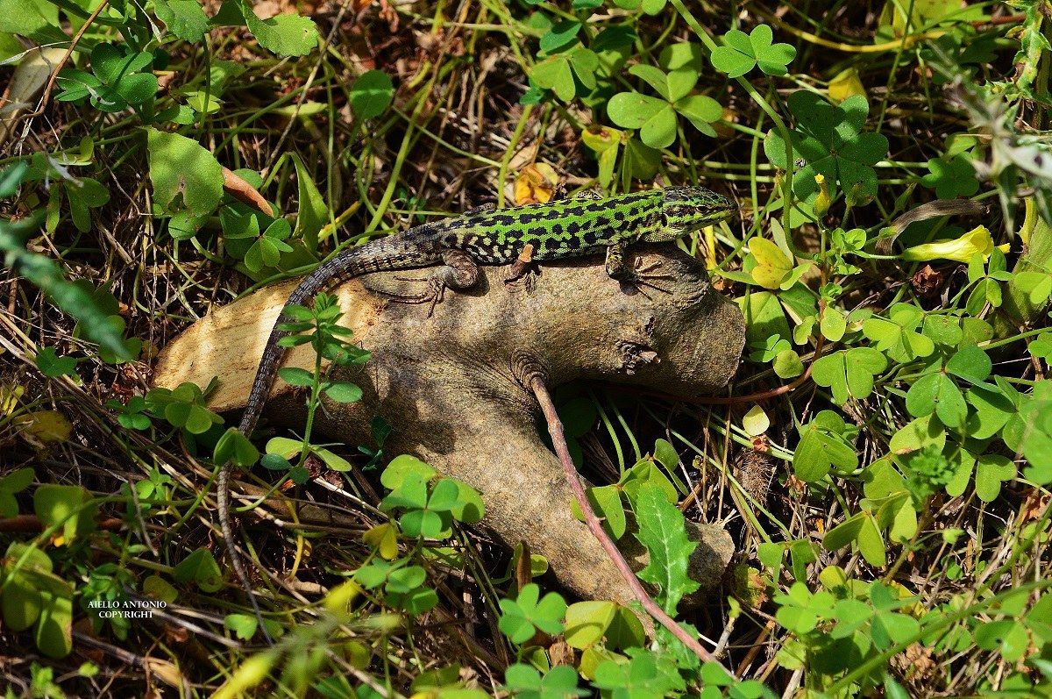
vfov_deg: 5.5
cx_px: 526
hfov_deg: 8.3
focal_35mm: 248
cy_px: 350
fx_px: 7224
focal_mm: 165
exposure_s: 1/400
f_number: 11
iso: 400
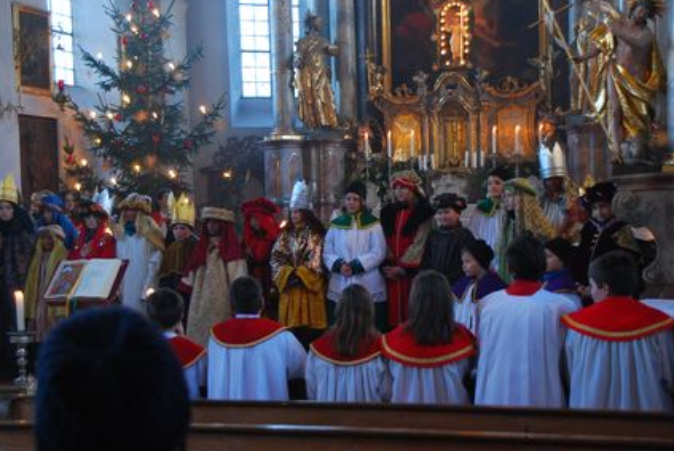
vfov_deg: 19.5
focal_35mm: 70
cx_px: 323
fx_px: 1312
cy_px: 213
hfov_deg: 28.8
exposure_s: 1/30
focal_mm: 42
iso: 900
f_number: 4.2
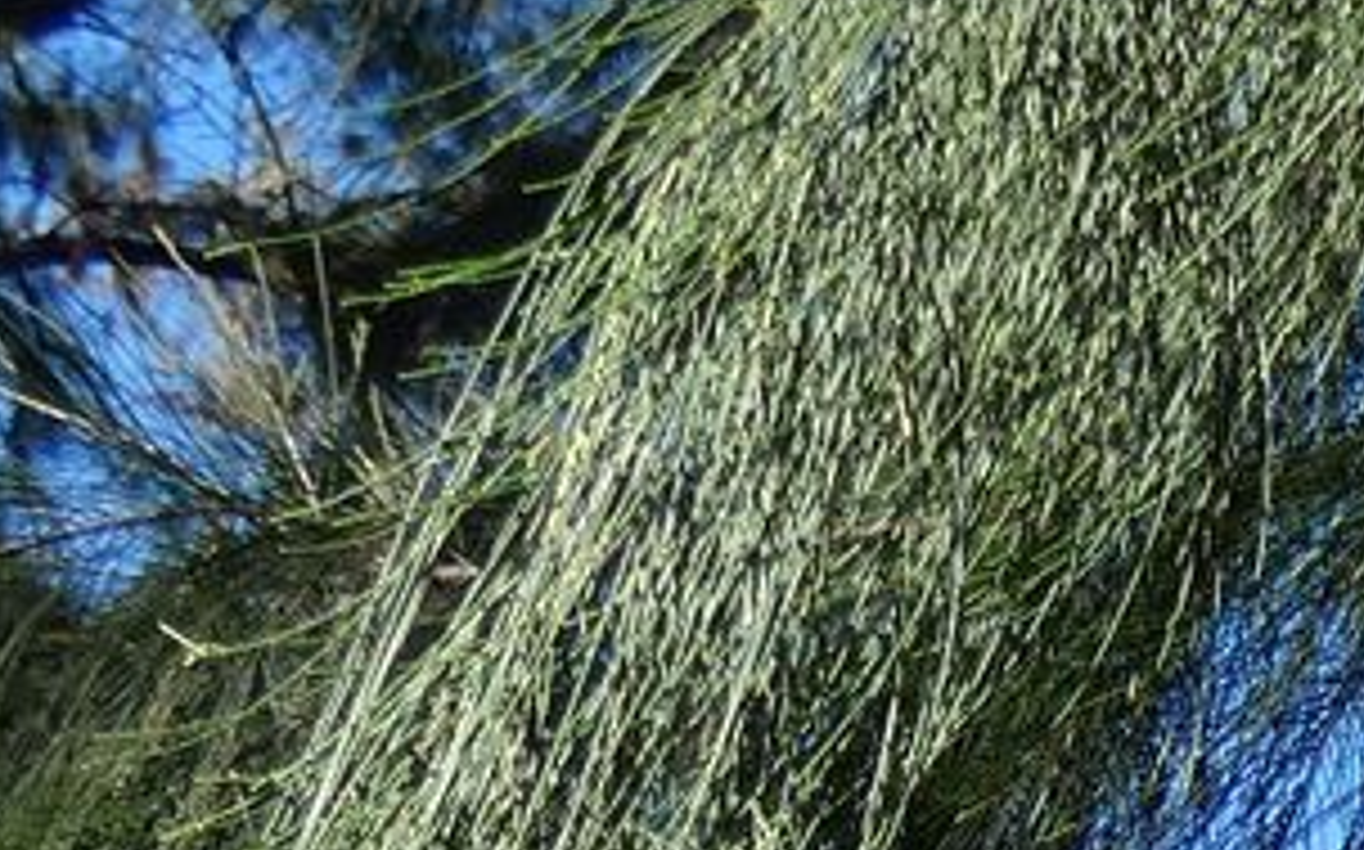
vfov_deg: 10.6
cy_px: 2303
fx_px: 3641
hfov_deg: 19.8
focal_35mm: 98
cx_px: 1688
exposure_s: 1/640
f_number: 2.8
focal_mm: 3.6
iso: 80
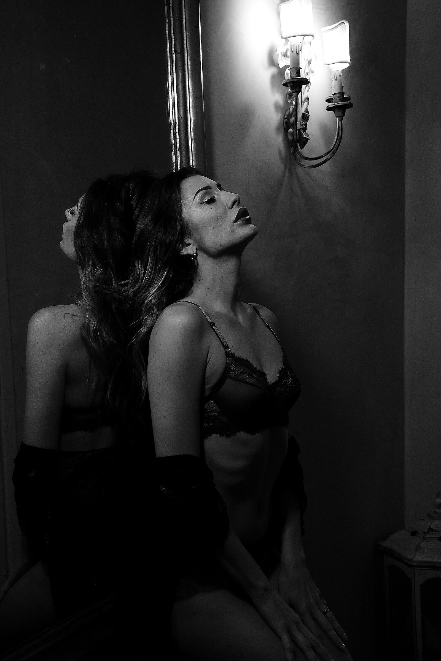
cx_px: 220
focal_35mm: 48
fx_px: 882
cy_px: 330
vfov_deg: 41.1
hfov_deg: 28.1
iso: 1250
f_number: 4.5
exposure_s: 1/125
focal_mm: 32
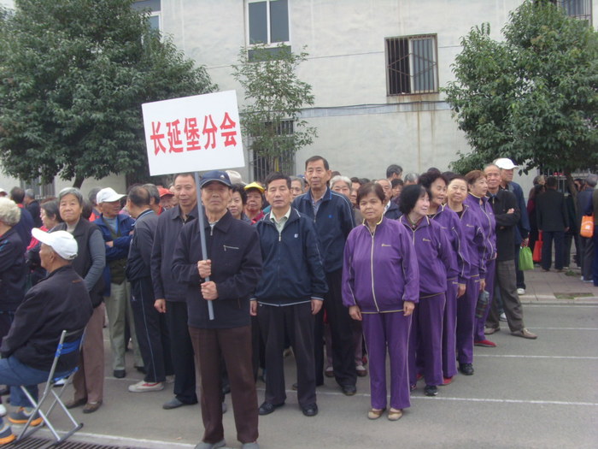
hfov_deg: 51.4
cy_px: 224
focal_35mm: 36
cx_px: 299
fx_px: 622
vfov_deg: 39.7
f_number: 3.5
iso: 80
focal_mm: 6
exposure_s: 1/125
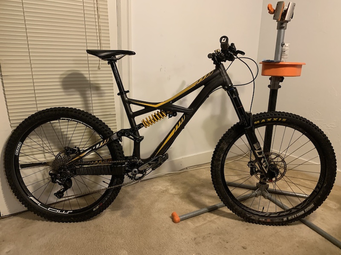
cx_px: 170
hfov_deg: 67.3
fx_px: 256
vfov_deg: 53.1
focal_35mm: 26
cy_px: 128
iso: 320
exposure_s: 1/30
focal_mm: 4.25
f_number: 1.8
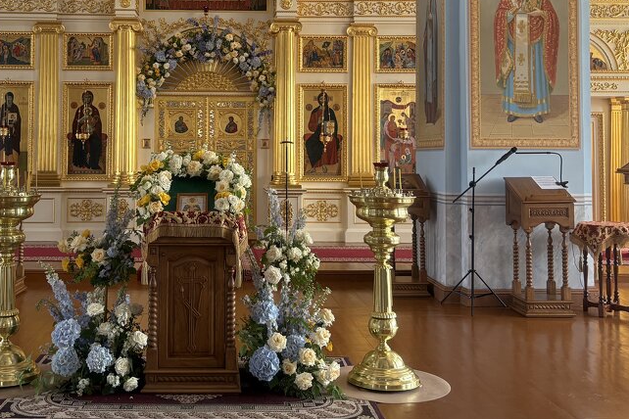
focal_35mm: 45
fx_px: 786
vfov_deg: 29.6
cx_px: 229
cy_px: 128
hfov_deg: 43.2
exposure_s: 1/121
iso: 125
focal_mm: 5.96
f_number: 1.6
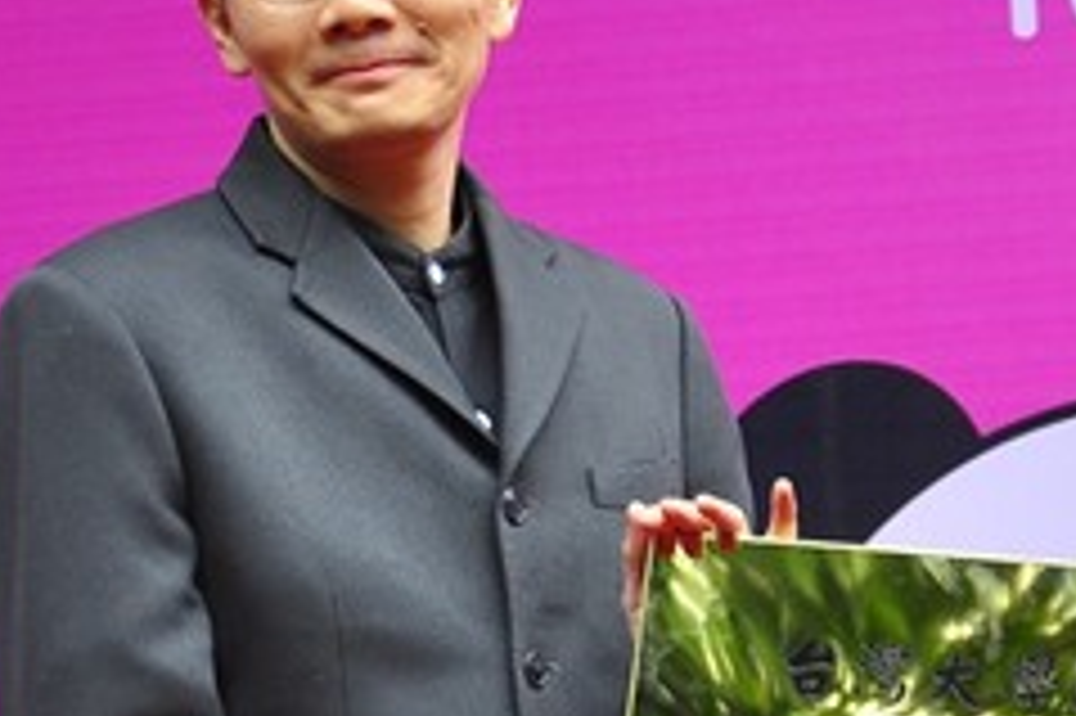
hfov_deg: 10.4
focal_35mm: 196
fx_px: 5854
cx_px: 1026
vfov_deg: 7.0
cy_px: 536
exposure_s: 1/100
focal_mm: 52
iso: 320
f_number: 5
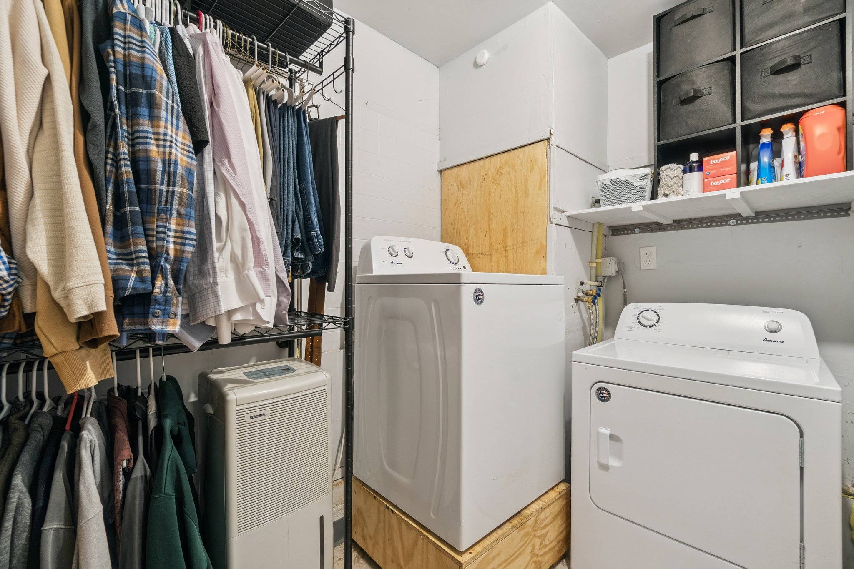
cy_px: 284
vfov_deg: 77.3
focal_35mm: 15
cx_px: 427
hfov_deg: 100.4
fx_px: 356
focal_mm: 10
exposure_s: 1/6
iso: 200
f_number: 6.3
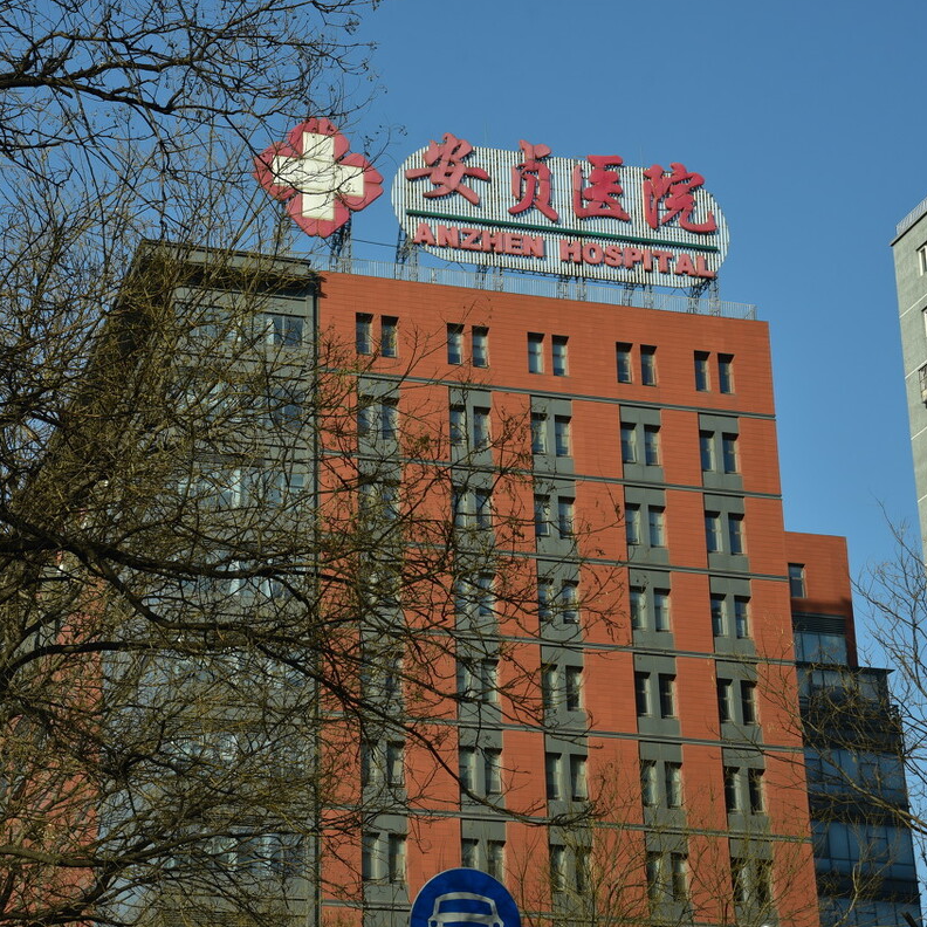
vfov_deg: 20.4
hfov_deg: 20.4
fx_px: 2575
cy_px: 461
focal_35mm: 85
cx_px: 360
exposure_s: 1/250
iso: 125
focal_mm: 66
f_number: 8
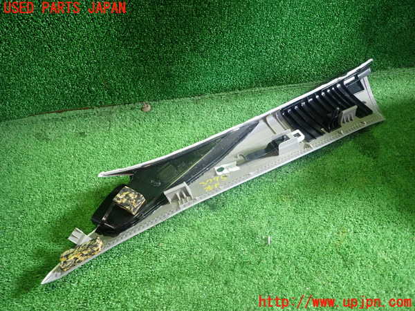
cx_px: 208
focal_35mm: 25
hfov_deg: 69.4
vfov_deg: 54.9
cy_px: 156
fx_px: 300
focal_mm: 4.5
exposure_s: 1/30
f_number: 2
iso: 200
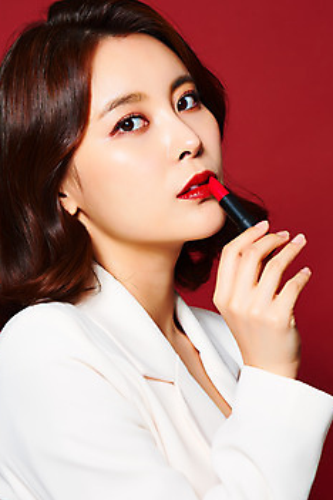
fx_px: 3163
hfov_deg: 6.0
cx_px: 157
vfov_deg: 9.0
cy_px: 261
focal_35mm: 228
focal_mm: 200
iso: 100
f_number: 16
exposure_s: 1/125
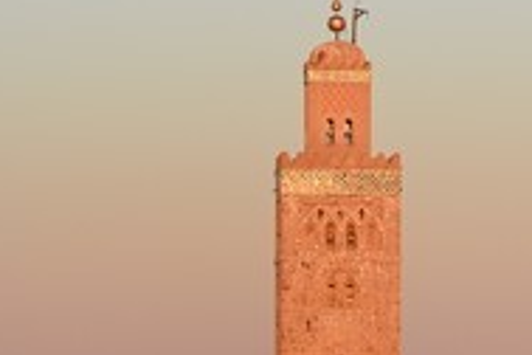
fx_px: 6590
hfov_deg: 4.6
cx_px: 483
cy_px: 313
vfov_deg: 3.1
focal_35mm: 446
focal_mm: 200
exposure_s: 1/160
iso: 400
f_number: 10
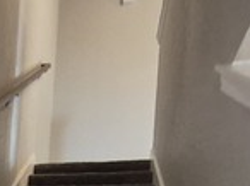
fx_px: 411
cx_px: -7
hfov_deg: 31.0
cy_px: 328
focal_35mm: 57
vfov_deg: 19.6
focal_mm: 1.74
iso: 800
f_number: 2.2
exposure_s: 1/60
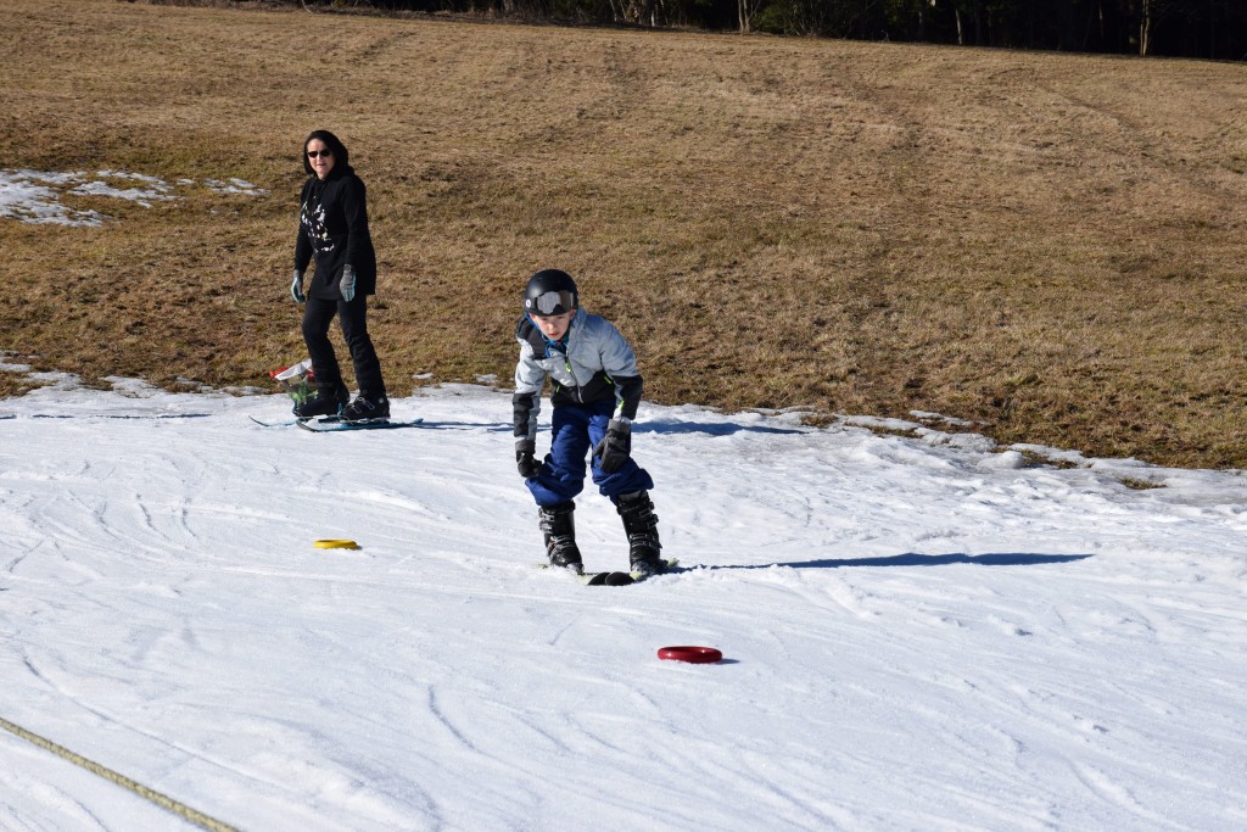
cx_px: 624
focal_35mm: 105
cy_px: 416
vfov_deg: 13.0
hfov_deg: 19.5
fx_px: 3637
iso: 200
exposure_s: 1/500
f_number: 11
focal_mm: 70
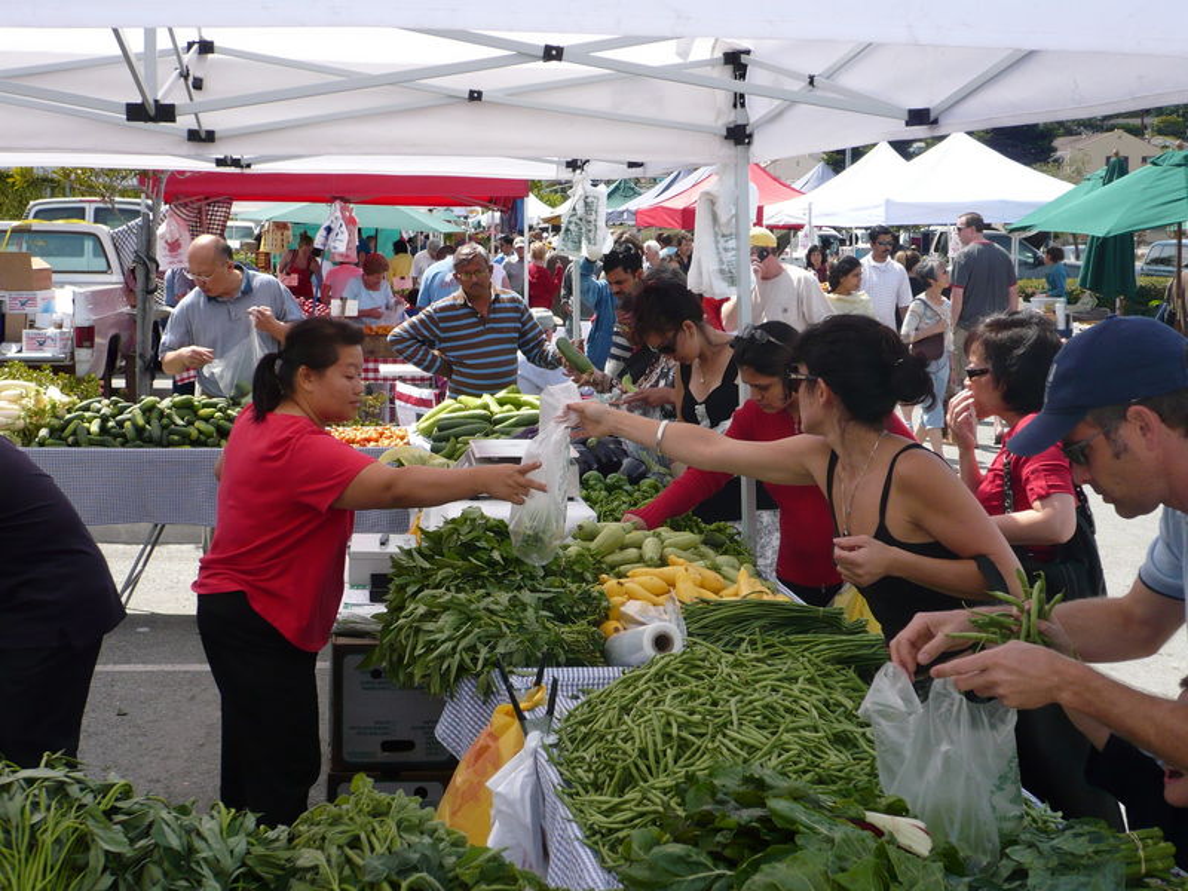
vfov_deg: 29.1
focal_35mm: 50
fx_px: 1716
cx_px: 594
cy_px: 446
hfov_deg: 38.2
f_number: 3.4
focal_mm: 8.3
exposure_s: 1/640
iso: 100
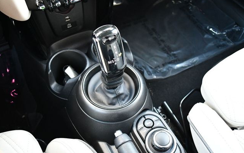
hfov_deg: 52.7
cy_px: 73
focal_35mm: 37
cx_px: 122
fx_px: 246
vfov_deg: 34.4
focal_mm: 18
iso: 3200
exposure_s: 1/125
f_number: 3.5
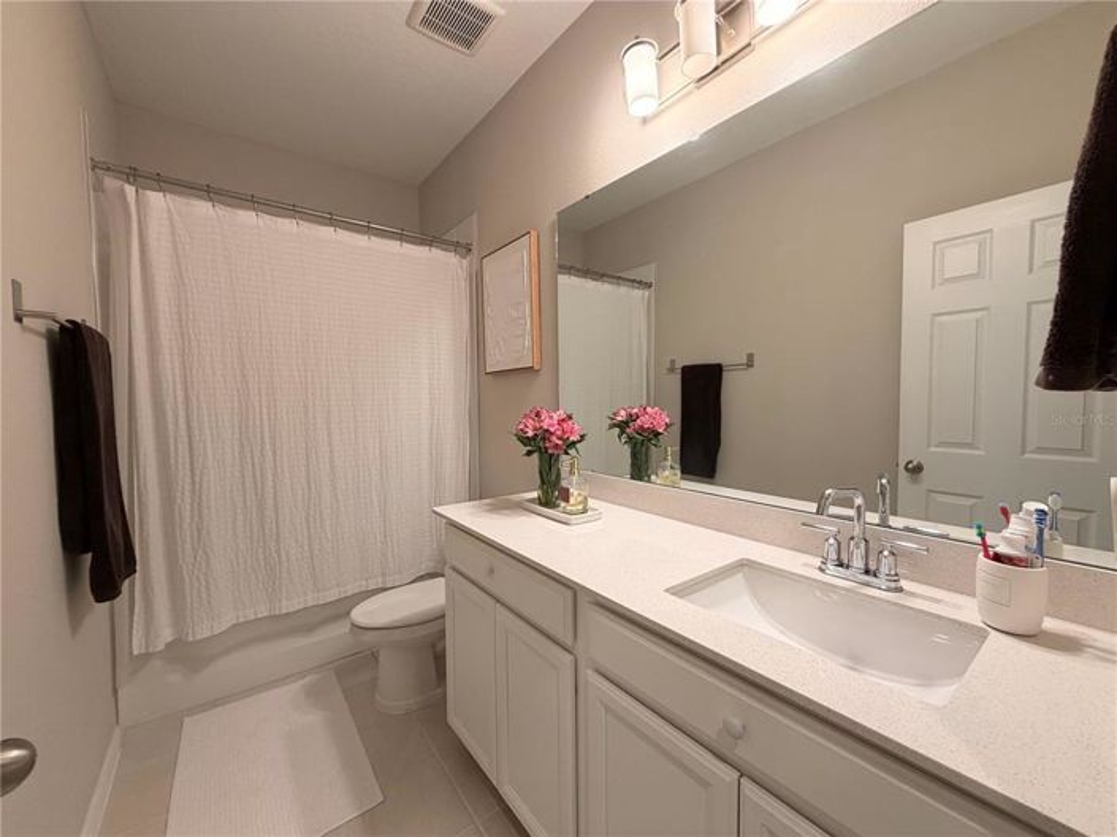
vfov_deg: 85.6
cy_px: 418
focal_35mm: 14
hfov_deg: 102.1
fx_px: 452
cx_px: 558
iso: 200
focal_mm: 2.22
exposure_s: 1/60
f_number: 2.2
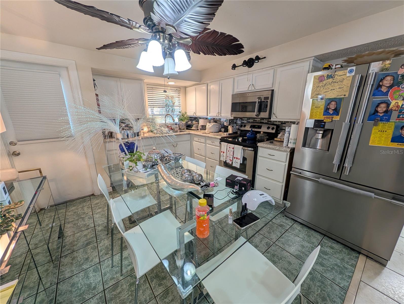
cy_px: 152
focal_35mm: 12
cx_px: 202
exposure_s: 1/30
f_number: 1.7
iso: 51
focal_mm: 2.02
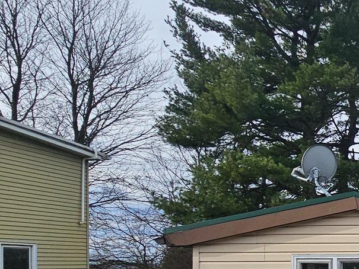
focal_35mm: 44
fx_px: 456
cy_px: 270
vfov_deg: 30.5
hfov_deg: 27.6
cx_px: 549
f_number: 2.2
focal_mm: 2.2
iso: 50
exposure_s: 1/1889
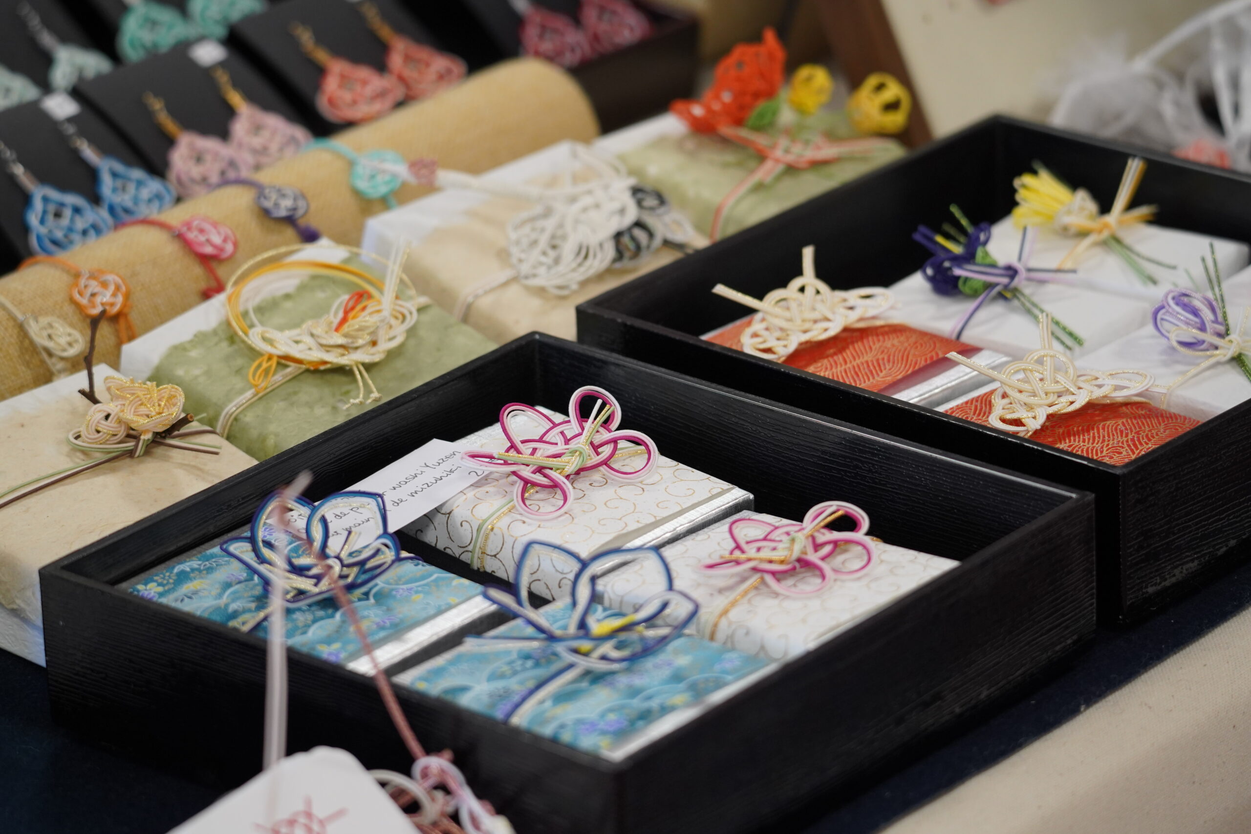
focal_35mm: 154
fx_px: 5351
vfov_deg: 8.9
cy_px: 417
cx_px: 626
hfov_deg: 13.3
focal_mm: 154
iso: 2000
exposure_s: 1/100
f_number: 5.6
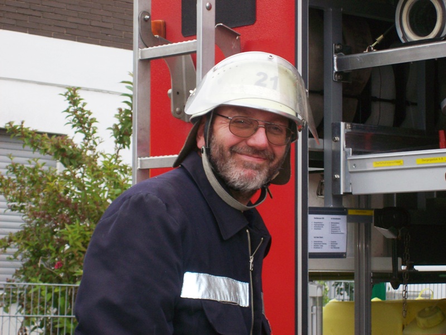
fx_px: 1391
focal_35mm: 108
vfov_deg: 13.7
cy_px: 168
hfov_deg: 18.2
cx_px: 223
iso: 80
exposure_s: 1/128
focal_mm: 18
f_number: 4.8
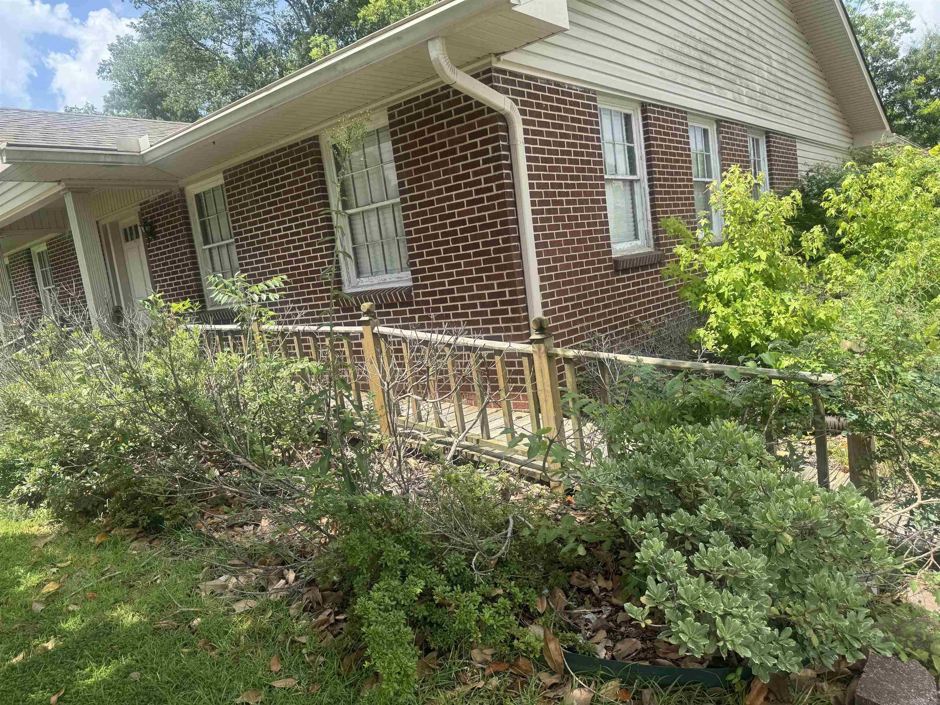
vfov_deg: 56.8
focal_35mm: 24
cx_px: 470
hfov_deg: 71.6
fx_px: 652
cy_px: 352
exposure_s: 1/1524
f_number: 1.78
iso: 80
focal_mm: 6.76
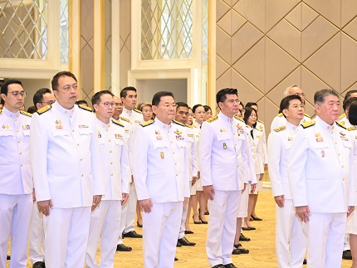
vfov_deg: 13.2
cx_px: 215
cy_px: 150
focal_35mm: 112
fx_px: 1156
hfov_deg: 17.5
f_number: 4
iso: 900
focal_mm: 92
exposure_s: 1/80
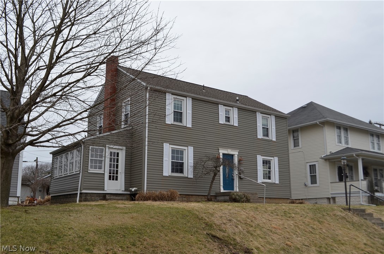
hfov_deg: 53.2
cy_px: 127
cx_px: 192
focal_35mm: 36
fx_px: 383
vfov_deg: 36.7
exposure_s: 1/200
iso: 200
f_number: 7.1
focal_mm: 24
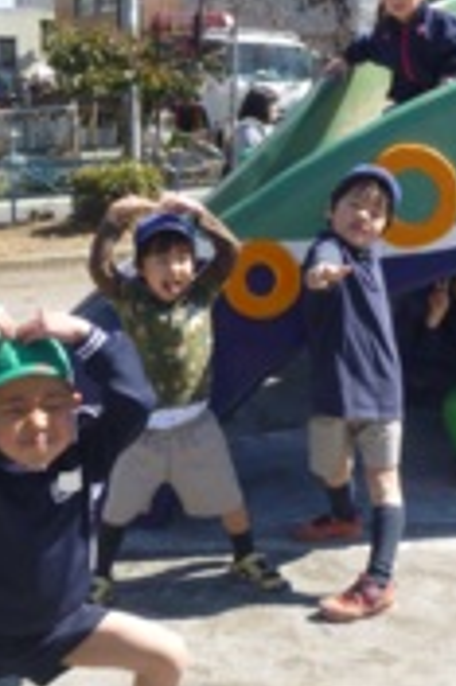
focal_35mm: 60
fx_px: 1142
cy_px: 304
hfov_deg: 22.6
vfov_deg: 33.4
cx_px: 203
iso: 100
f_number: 4.1
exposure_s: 1/250
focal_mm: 5.2
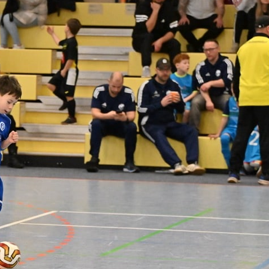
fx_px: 2101
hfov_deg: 7.3
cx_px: -8
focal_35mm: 239
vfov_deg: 7.3
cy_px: 197
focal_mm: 105
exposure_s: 1/1000
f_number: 3.5
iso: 8000
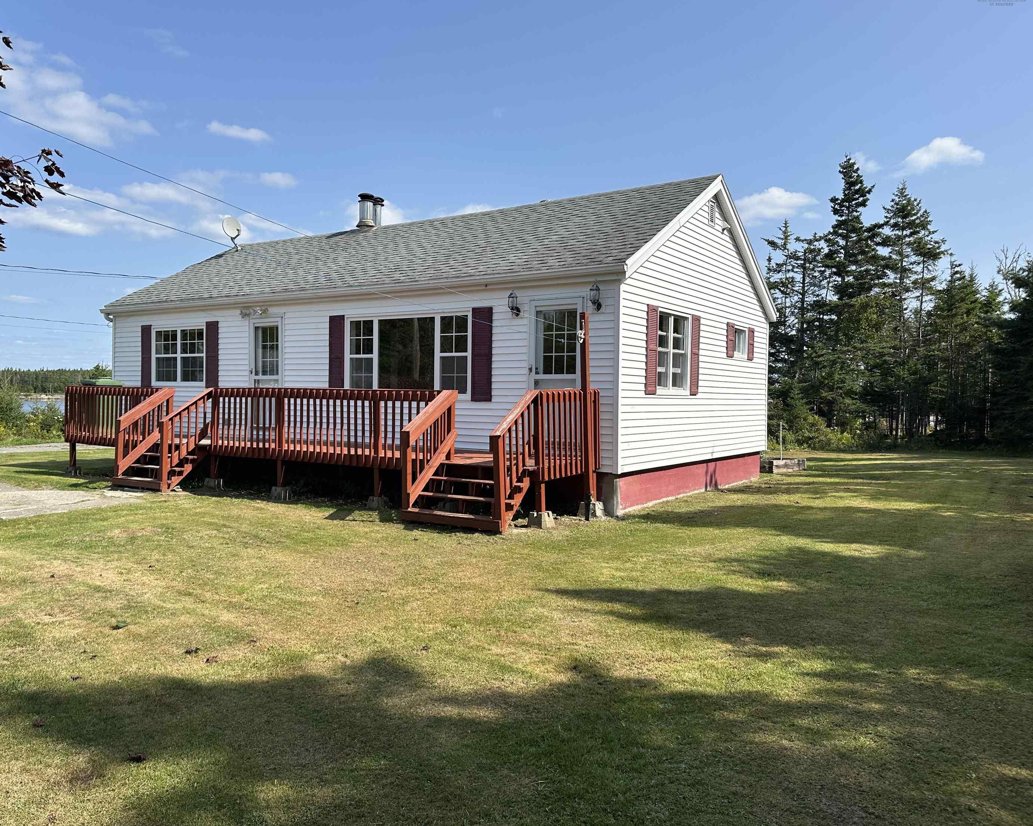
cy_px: 399
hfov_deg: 65.9
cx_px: 463
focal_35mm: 26
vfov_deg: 54.9
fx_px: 795
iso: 80
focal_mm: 6.86
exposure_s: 1/4545
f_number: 1.78
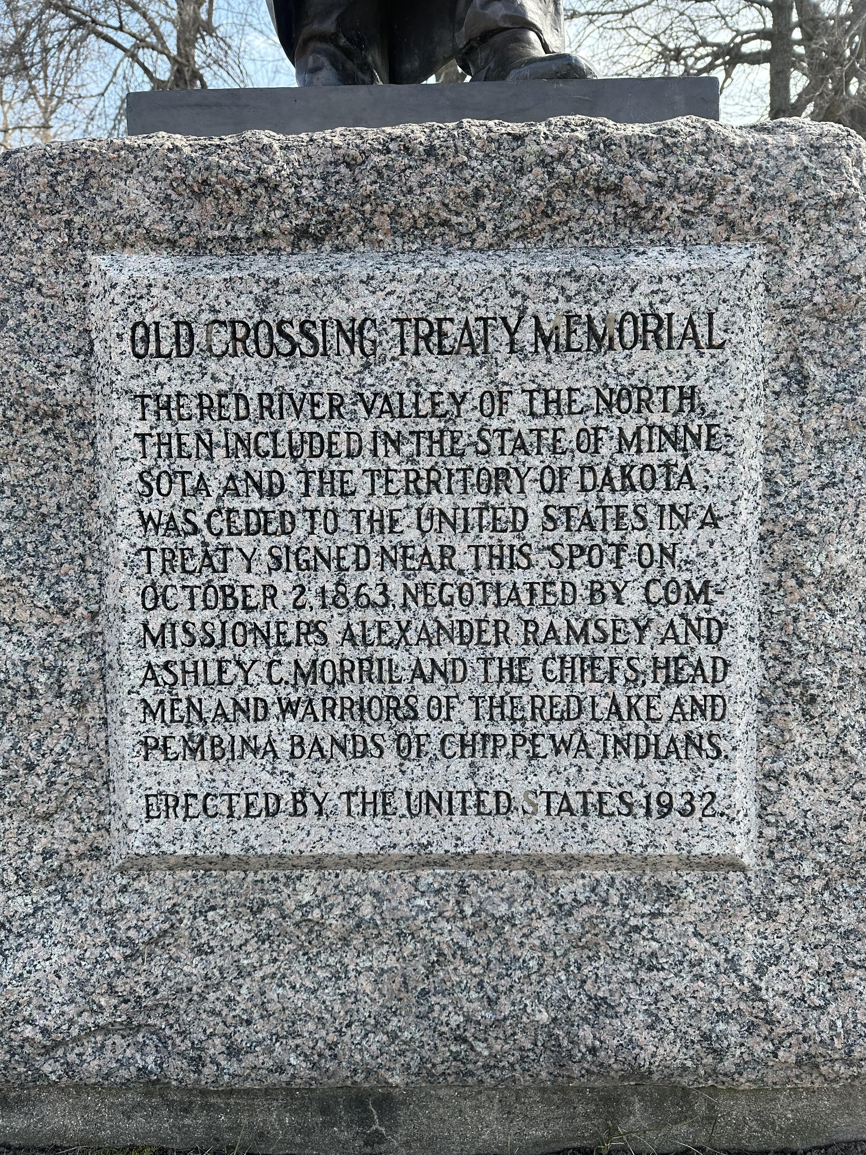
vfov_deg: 71.6
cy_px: 578
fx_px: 801
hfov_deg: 56.8
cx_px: 433
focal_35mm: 24
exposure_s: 1/850
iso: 80
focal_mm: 6.86
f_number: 1.78
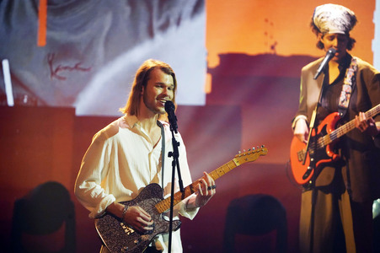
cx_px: 190
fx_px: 5073
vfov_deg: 2.9
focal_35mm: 481
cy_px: 126
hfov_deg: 4.3
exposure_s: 1/160
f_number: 6.3
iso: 6400
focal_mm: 481
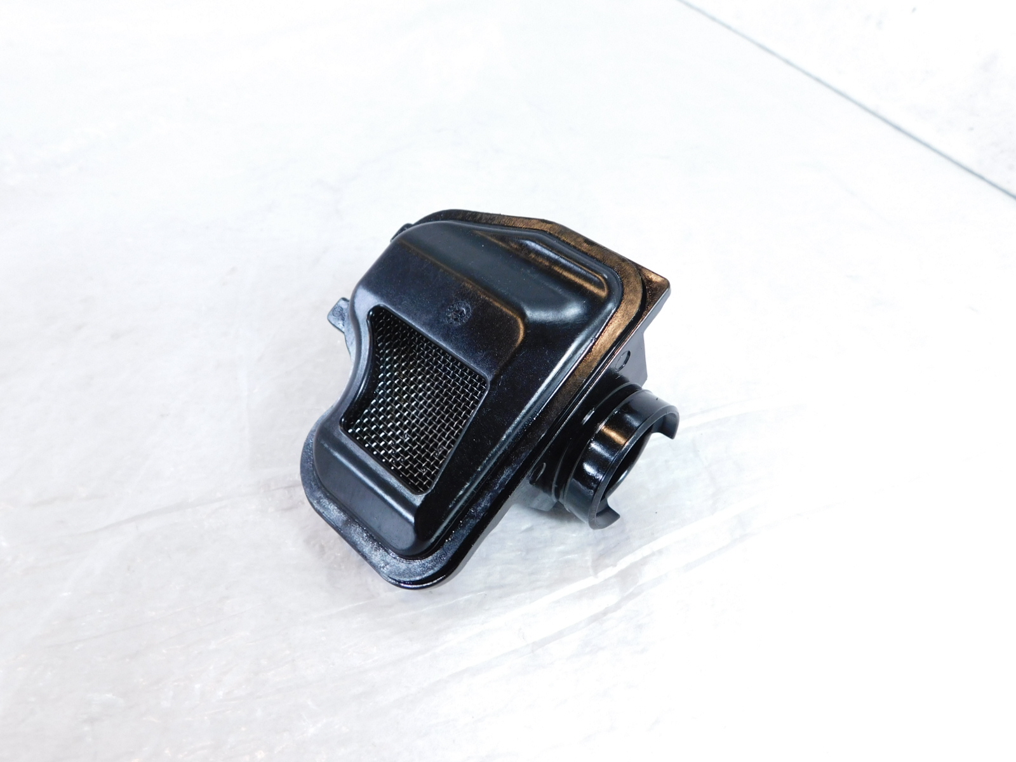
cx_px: 508
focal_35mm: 23
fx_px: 675
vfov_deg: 58.9
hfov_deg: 73.9
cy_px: 381
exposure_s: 1/30
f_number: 3
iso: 220
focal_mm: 4
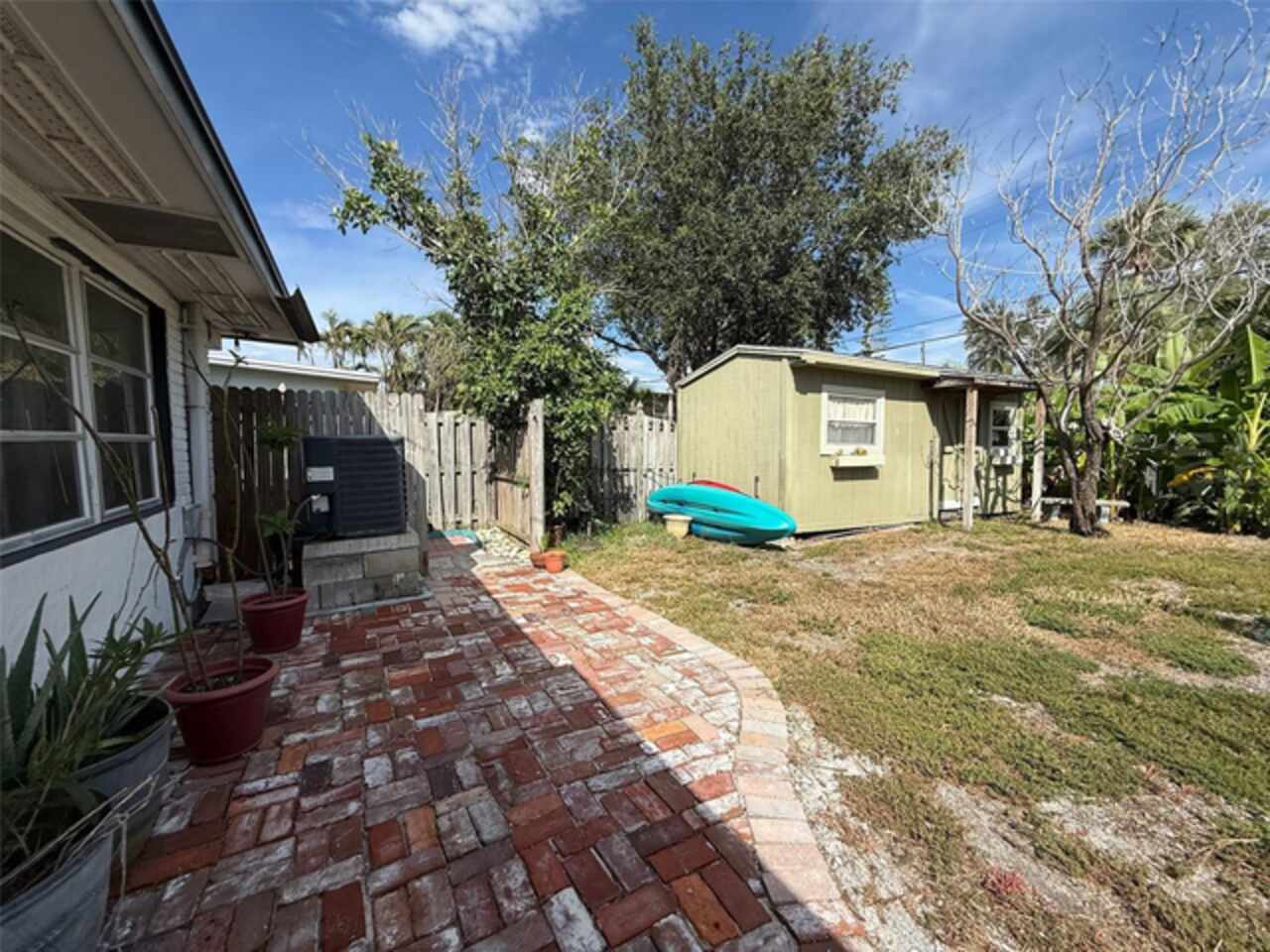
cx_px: 635
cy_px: 476
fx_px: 514
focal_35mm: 14
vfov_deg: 85.7
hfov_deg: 102.1
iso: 50
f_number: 2.2
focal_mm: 2.22
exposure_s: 1/2410
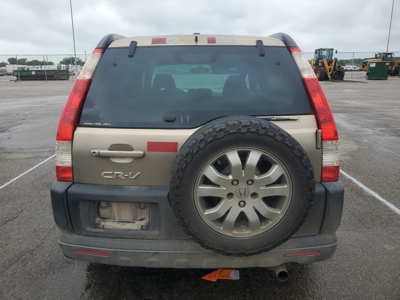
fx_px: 300
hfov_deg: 67.3
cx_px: 200
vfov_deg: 53.1
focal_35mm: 26
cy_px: 150
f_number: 1.5
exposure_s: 1/1111
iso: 50
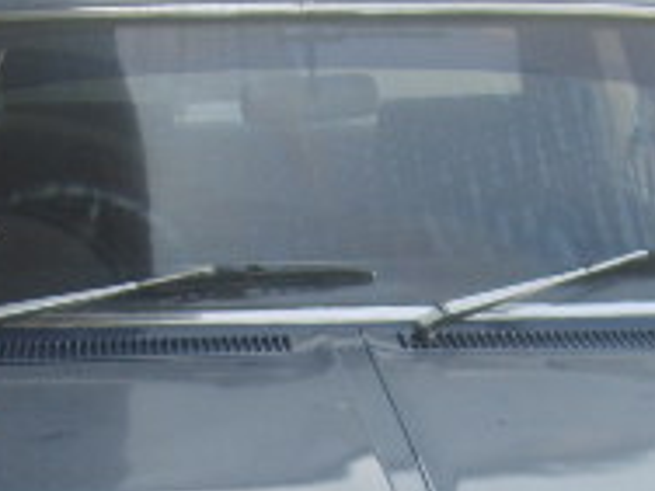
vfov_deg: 11.0
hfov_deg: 14.8
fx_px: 2517
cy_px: 522
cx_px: 286
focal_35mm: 133
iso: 50
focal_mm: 6.6
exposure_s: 1/90
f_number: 3.5
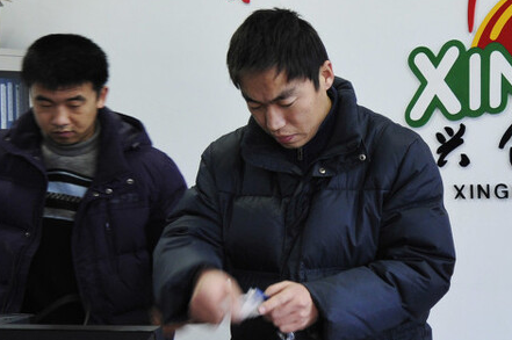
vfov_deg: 19.6
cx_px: 430
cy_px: 171
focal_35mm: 69
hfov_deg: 28.3
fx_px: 985
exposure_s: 1/30
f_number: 2.8
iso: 400
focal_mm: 17
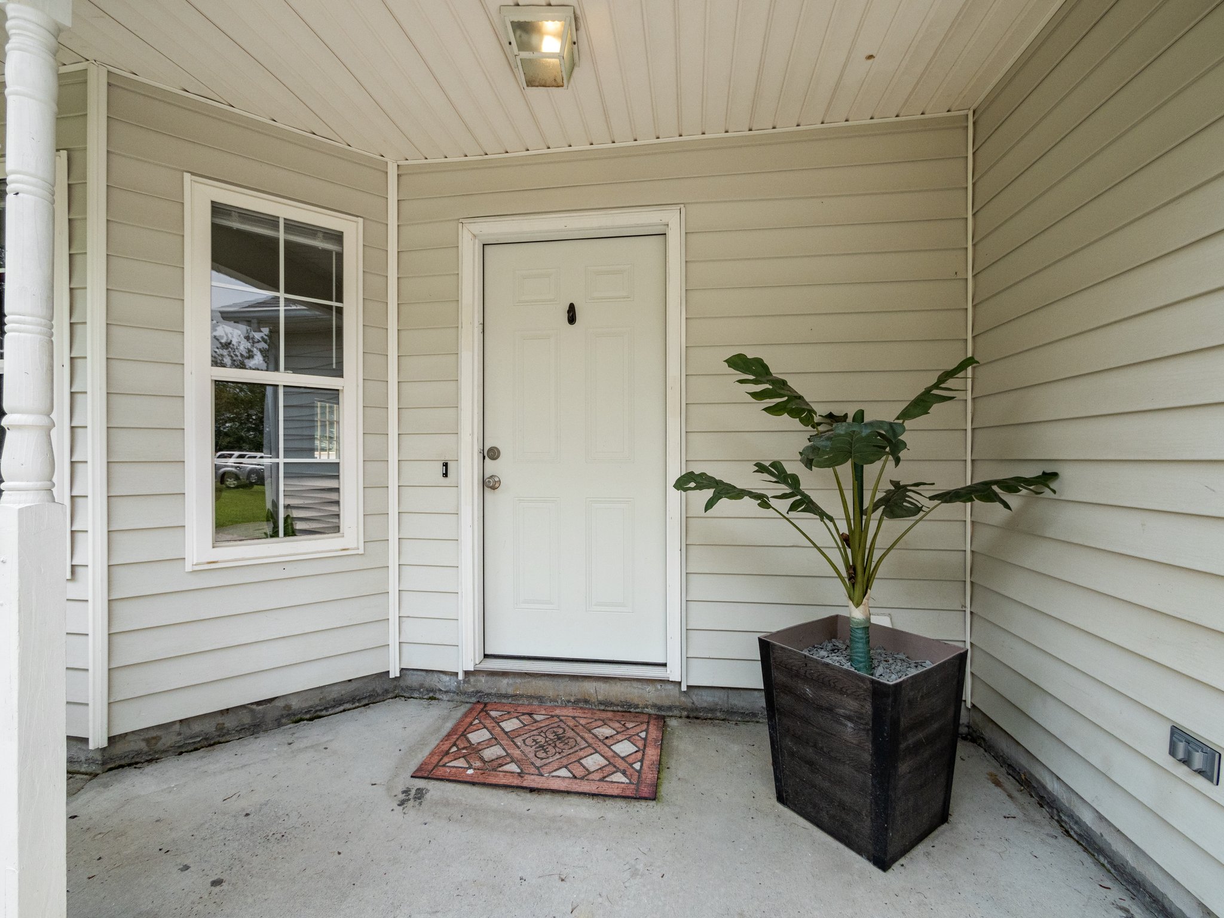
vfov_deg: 85.7
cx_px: 612
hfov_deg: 102.1
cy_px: 459
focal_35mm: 14
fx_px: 495
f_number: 5.6
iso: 400
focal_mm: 7
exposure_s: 1/800
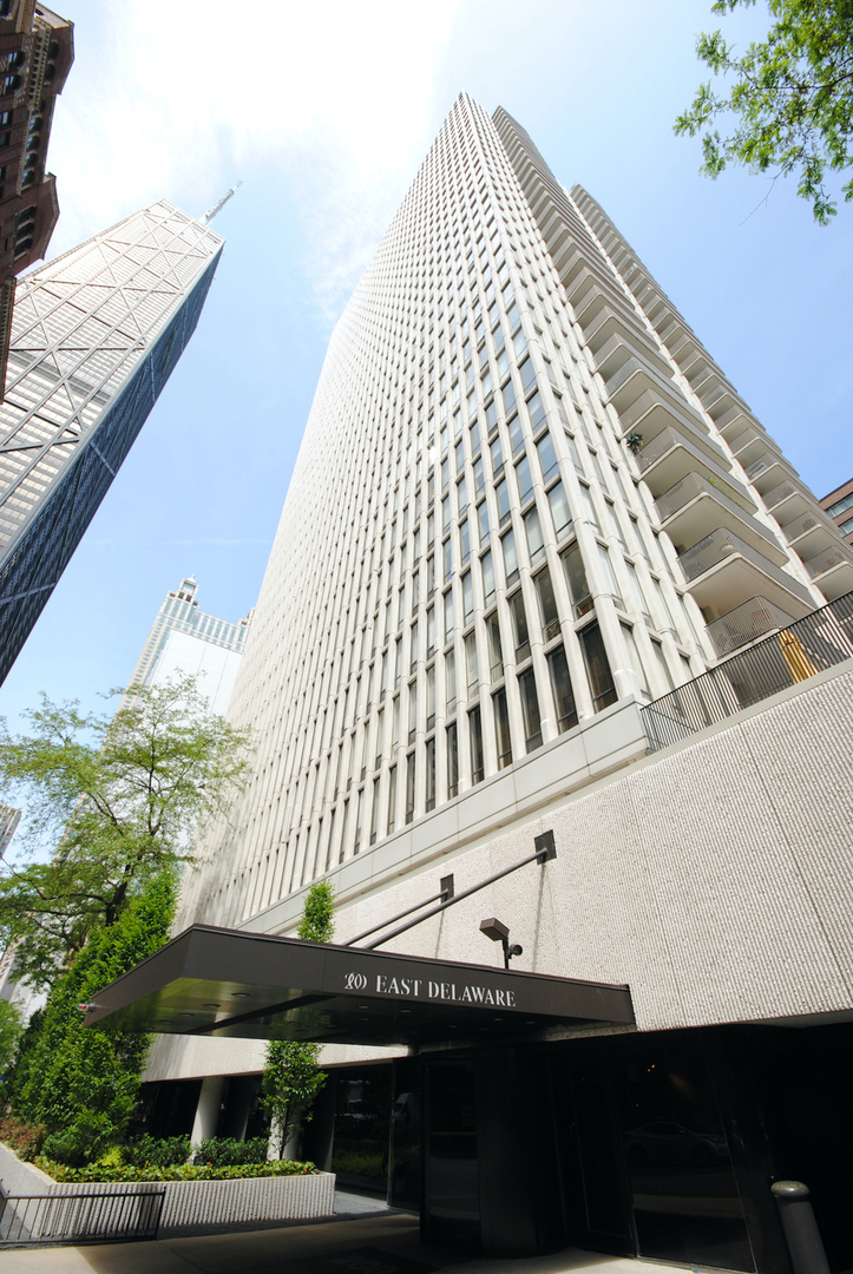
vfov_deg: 100.3
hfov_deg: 77.5
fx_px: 532
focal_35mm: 15
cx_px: 426
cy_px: 637
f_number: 10
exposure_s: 1/125
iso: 200
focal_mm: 10
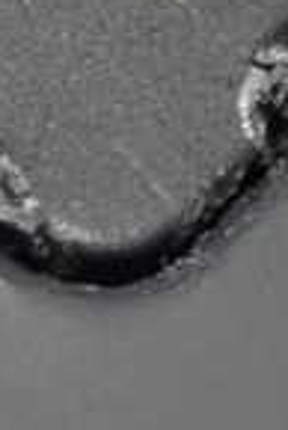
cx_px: 169
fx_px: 3651
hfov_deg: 4.5
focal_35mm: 305
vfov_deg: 6.7
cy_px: 130
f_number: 3.9
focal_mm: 12.73
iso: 1600
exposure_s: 1/15
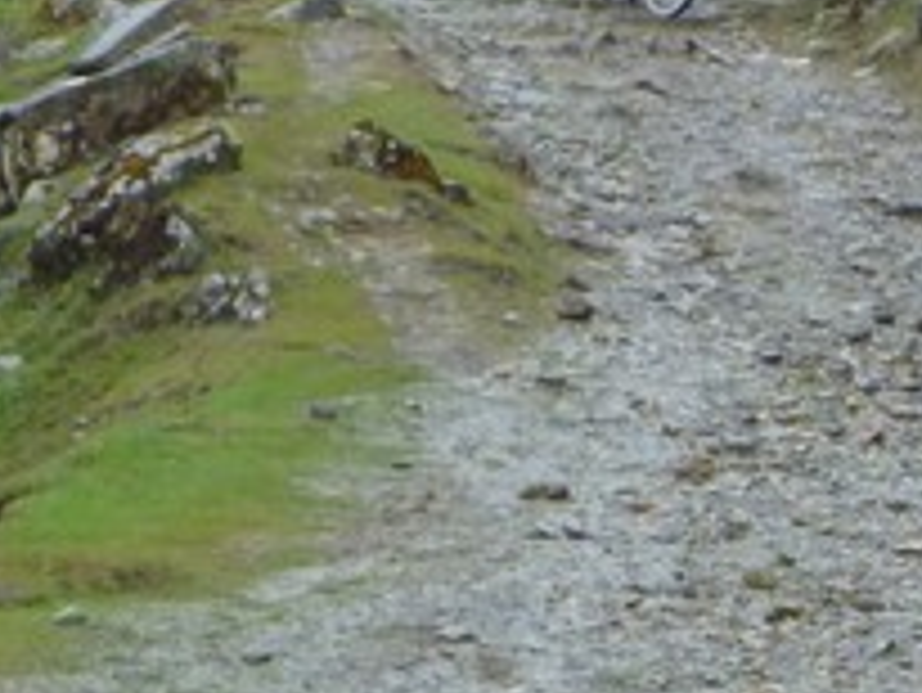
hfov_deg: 8.1
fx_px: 6449
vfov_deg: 6.1
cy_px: 410
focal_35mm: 242
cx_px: 1147
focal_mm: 11
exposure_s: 1/100
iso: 250
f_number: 5.2
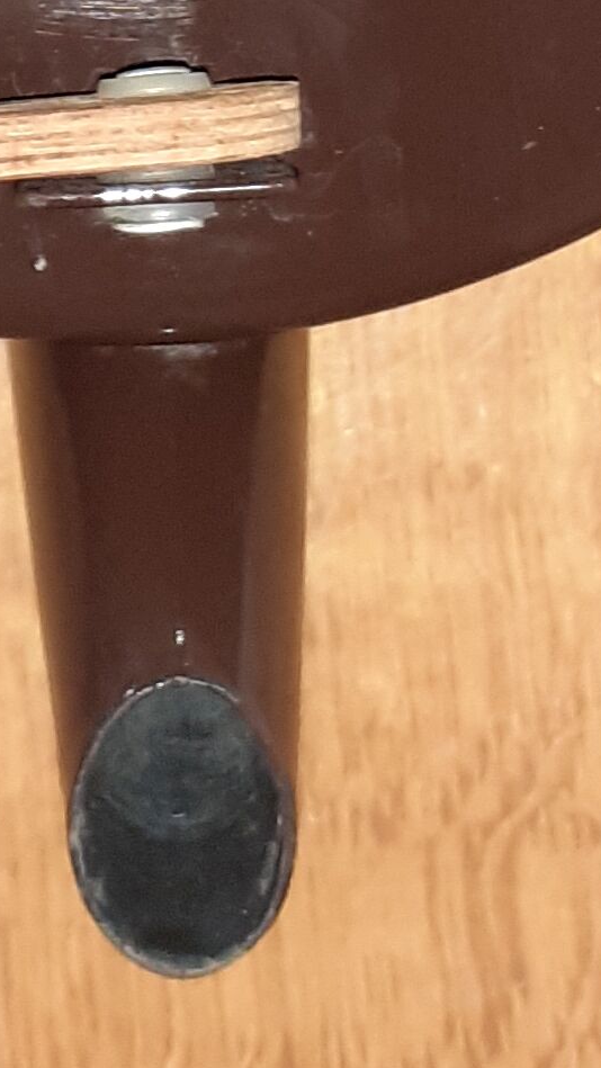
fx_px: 3625
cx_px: 252
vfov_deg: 15.6
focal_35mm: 128
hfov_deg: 9.5
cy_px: -487
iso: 640
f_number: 1.9
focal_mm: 3.6
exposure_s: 1/25
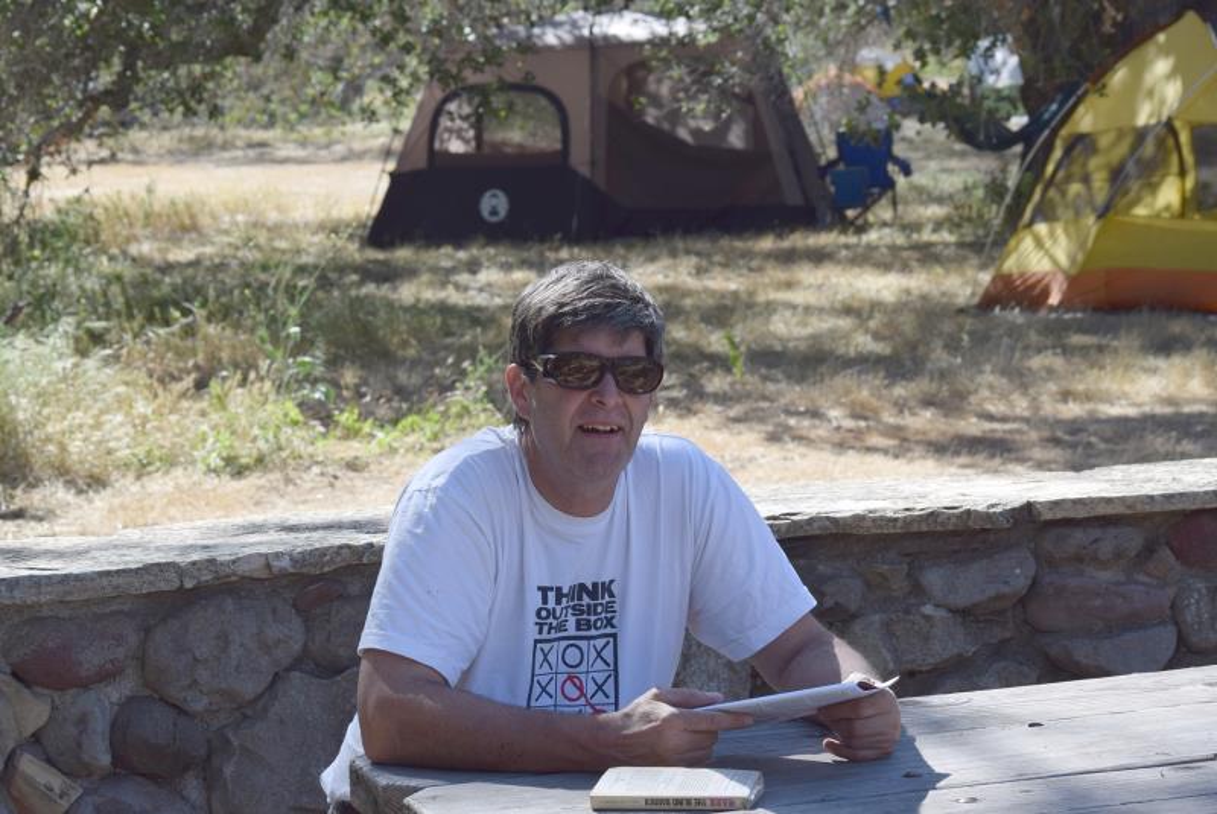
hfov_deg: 20.9
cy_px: 407
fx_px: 3299
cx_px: 608
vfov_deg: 14.1
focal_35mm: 98
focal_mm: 65
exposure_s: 1/250
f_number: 8
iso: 200
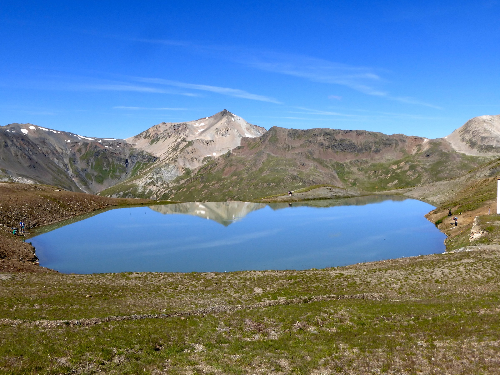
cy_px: 188
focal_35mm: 35
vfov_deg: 40.7
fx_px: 506
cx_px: 250
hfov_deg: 52.6
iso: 100
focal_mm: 6.1
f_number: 3.7
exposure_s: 1/1300
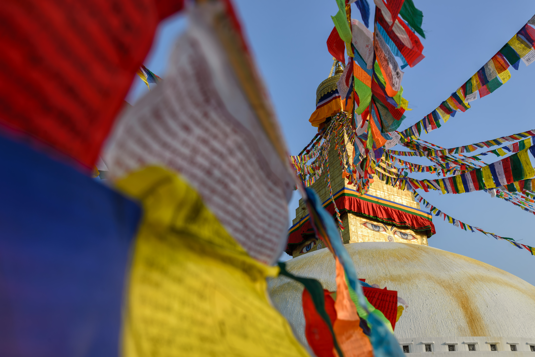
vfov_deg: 37.9
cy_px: 178
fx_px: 520
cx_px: 268
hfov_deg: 54.4
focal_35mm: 35
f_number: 8
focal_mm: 35
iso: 100
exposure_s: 1/90
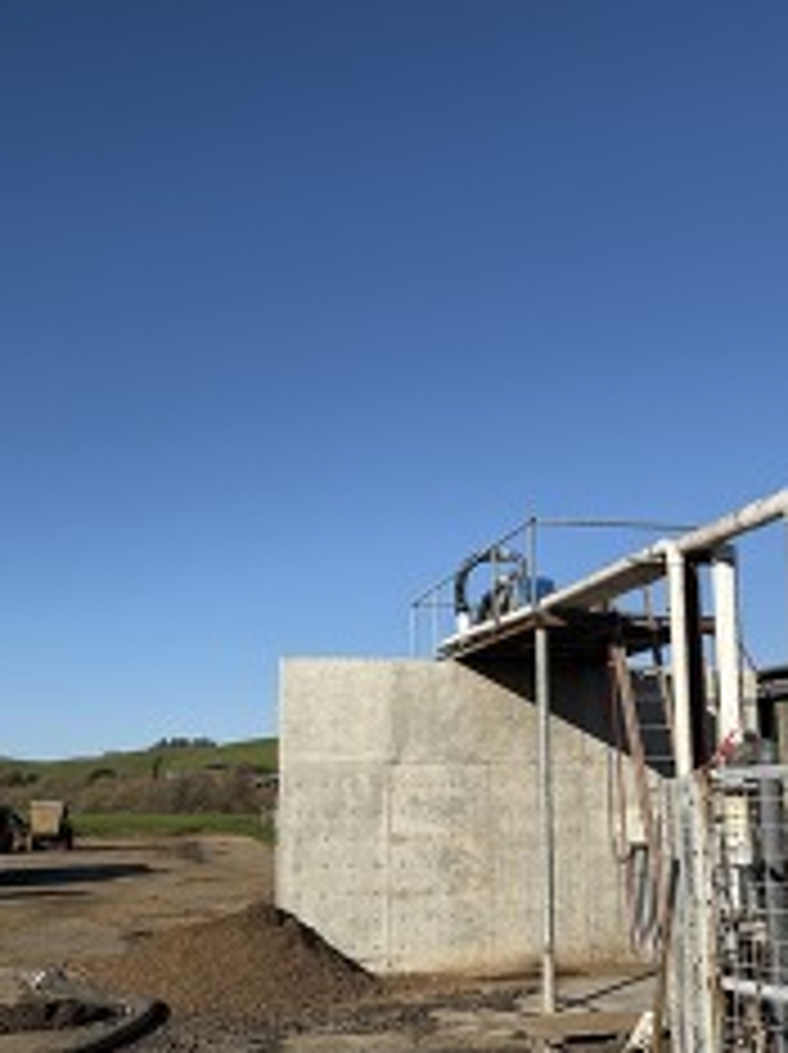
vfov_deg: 49.7
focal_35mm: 37
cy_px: 652
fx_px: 1125
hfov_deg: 38.5
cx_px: 459
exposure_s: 1/6711
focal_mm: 6.76
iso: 80
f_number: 1.78
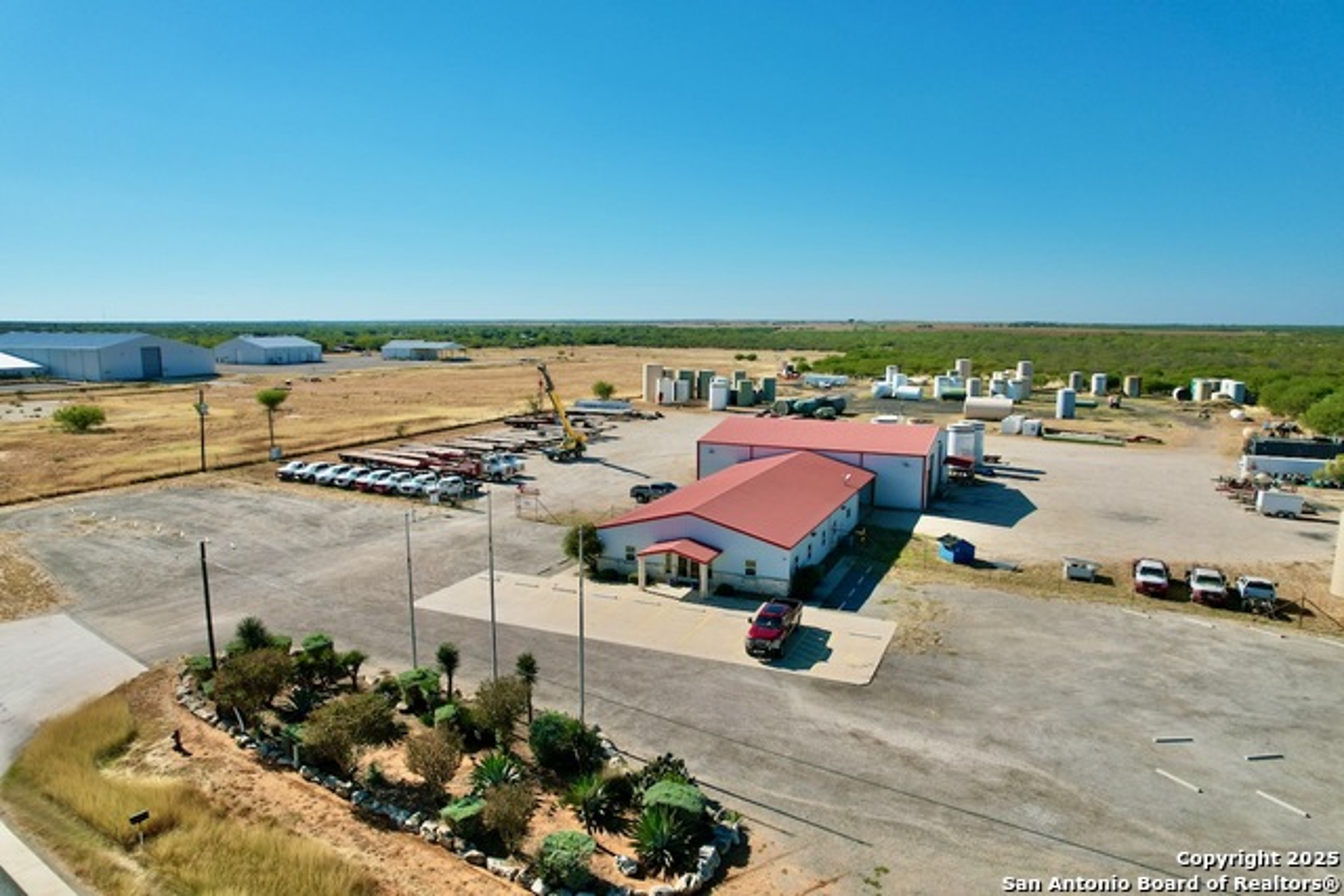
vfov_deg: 57.3
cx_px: 672
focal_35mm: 22
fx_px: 821
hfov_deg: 78.6
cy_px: 448
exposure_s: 1/3000
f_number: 2.8
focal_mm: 8.38
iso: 110
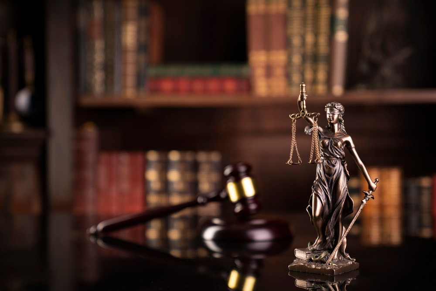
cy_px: 146
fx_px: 848
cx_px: 218
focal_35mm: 70
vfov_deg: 19.5
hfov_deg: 28.8
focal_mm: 70
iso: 50
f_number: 2.8
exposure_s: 1/160
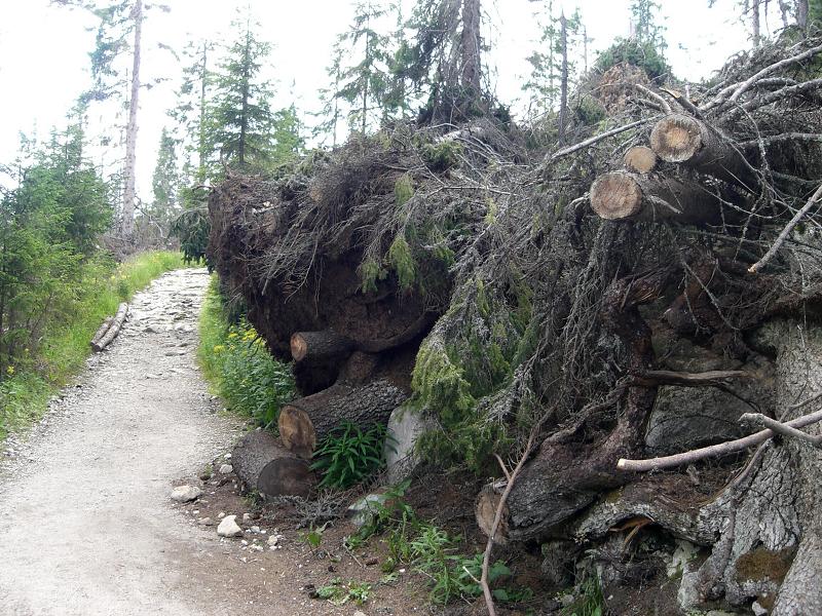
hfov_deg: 49.0
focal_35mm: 38
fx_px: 902
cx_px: 411
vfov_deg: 37.7
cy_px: 308
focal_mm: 6.3
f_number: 3.1
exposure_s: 1/60
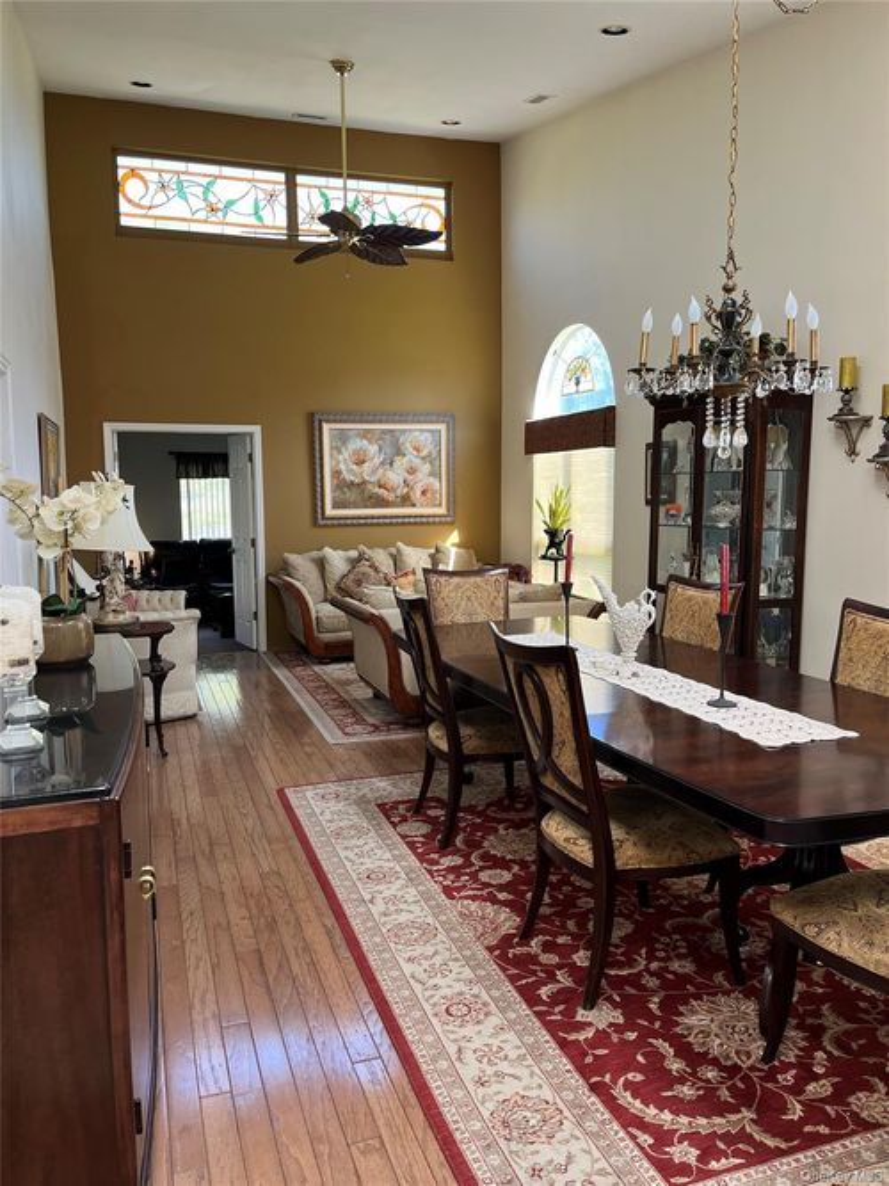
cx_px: 444
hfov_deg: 53.0
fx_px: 891
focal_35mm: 26
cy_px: 593
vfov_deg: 67.3
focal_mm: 5.1
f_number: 1.6
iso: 80
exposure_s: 1/122
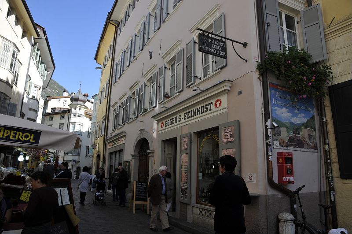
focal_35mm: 24
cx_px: 176
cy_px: 117
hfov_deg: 73.8
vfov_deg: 53.0
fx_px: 234
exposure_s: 1/200
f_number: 7.1
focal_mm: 16
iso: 200
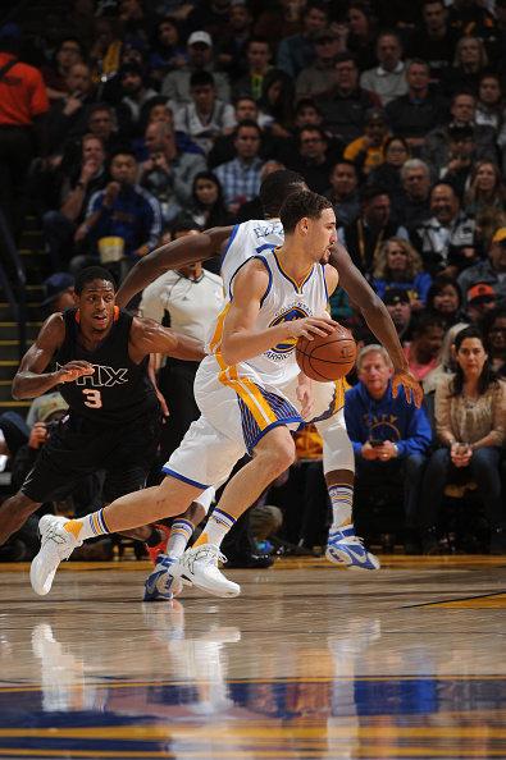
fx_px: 6969
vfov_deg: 6.2
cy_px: 380
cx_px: 253
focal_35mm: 330
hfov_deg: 4.2
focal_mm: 330
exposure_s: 1/250
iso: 400
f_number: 6.3
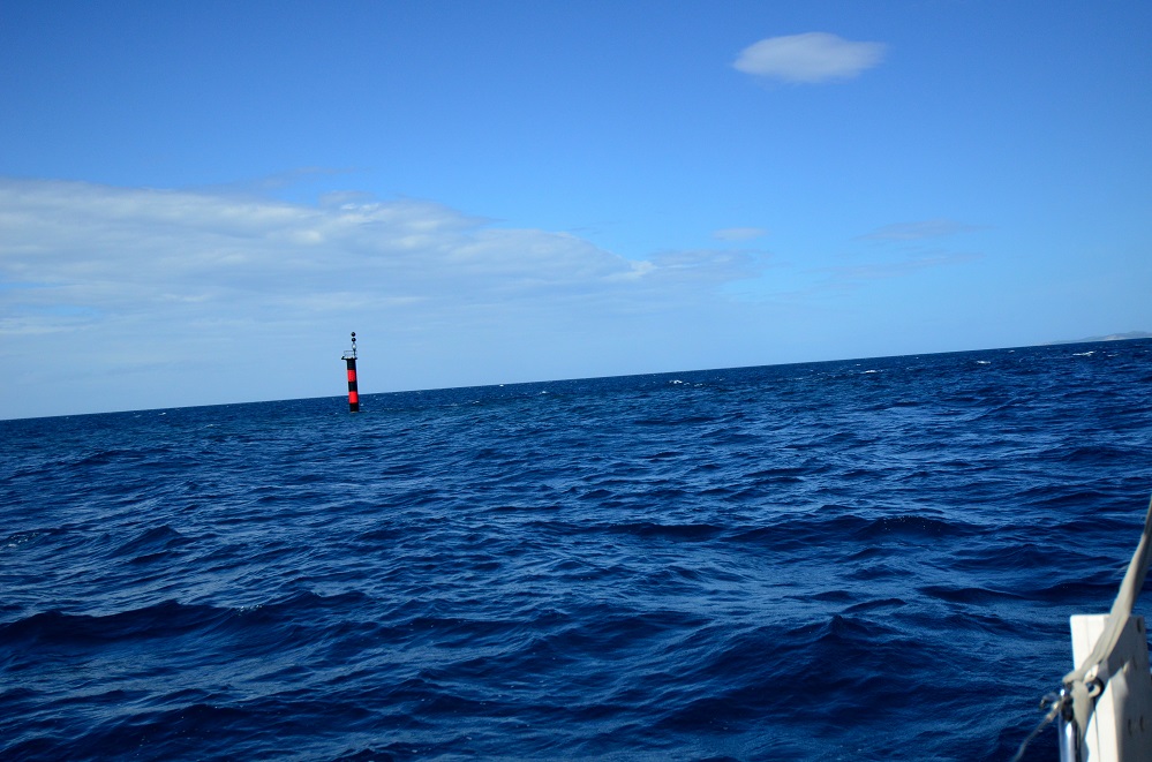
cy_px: 381
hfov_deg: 53.2
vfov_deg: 36.7
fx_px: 1149
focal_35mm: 36
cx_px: 576
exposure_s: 1/8000
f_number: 4.5
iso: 800
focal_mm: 24
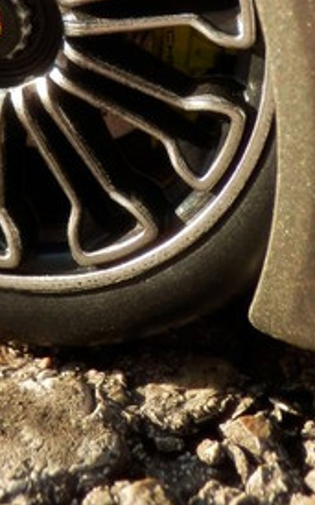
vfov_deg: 15.6
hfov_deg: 10.0
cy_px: -48
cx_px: 6
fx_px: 1788
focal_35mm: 130
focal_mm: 7.4
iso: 80
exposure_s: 1/160
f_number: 4
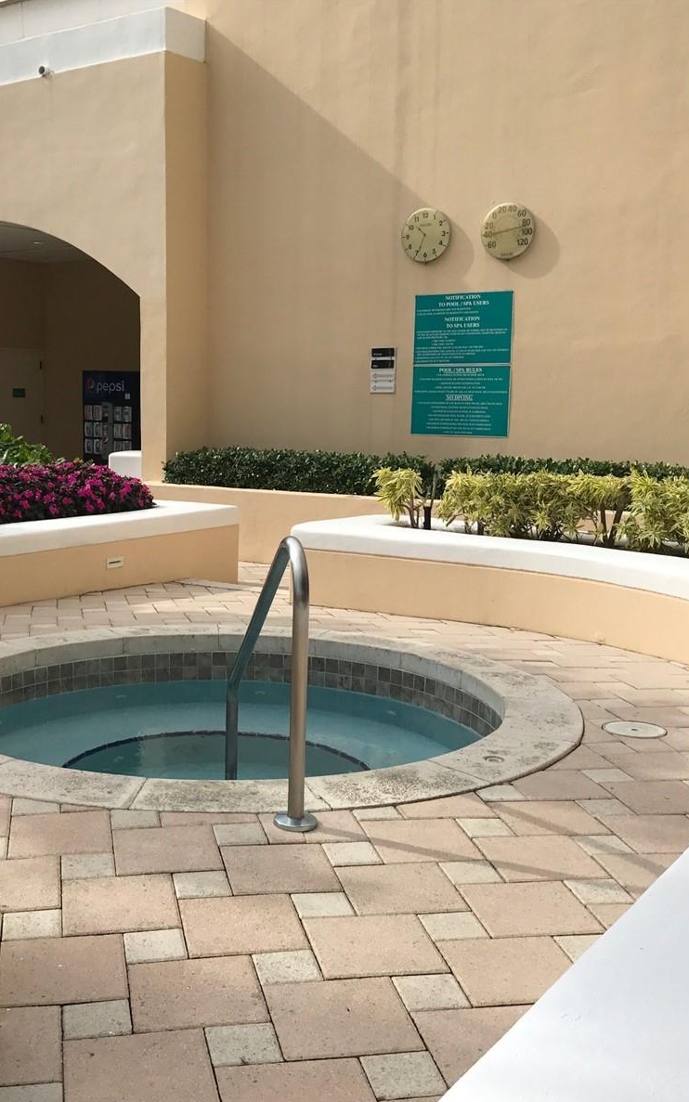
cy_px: 554
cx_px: 212
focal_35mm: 40
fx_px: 1202
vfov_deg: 49.3
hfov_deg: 31.7
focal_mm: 3.99
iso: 20
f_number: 1.8
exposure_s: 1/2083
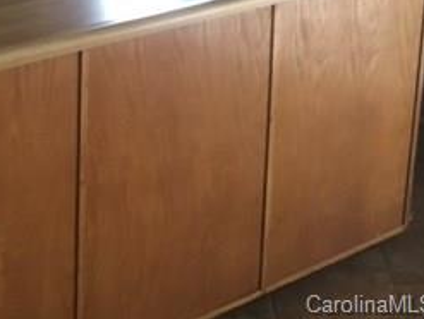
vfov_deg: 18.4
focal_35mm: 75
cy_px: -91
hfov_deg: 24.2
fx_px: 920
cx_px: -46
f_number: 2.2
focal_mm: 4.15
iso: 200
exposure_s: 1/15
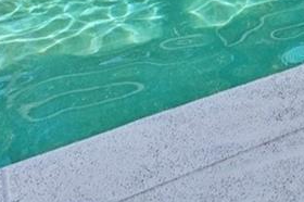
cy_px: -306
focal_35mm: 80
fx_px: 675
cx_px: 464
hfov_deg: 21.2
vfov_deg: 12.6
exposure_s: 1/400
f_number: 8
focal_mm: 14
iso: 400
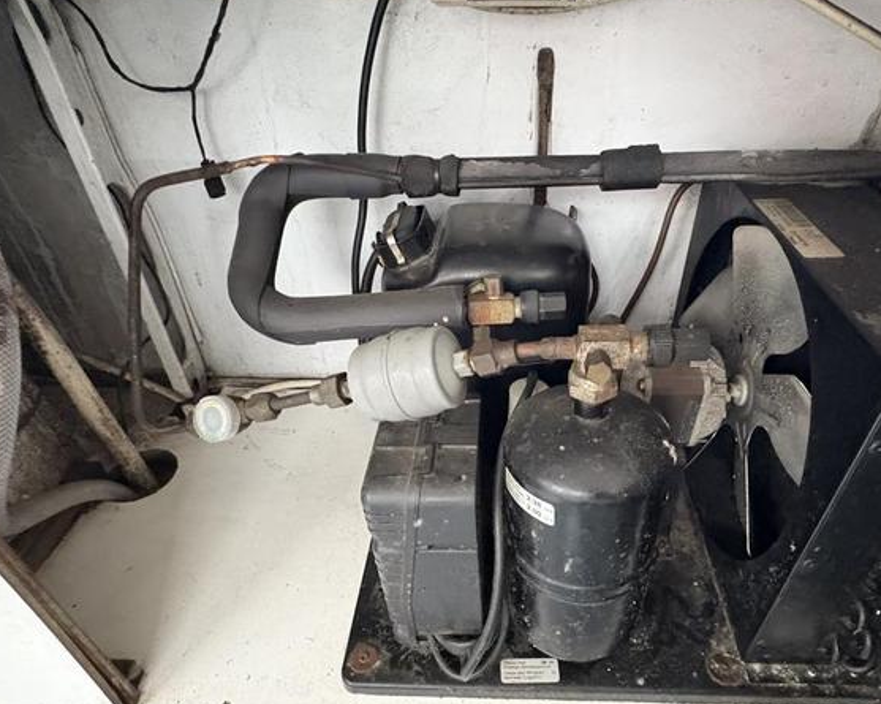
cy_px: 383
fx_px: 573
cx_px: 489
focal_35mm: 22
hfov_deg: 74.8
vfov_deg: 63.0
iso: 1000
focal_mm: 2.22
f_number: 2.2
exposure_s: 1/40
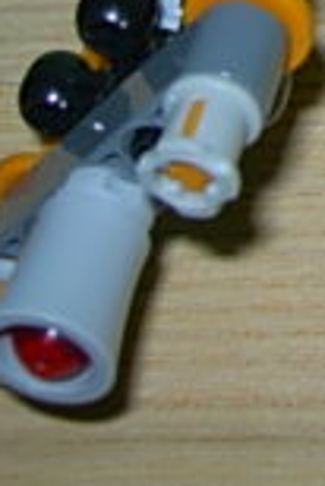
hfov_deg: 7.8
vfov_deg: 12.2
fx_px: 2216
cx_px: 801
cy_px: -123
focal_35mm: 164
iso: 79
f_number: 4.8
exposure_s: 1/64
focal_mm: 7.8
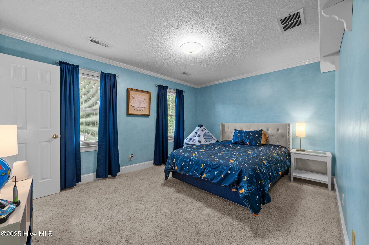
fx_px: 143
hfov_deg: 104.3
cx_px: 184
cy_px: 122
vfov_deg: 81.1
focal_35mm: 14
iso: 250
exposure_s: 1/2.5
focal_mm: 14
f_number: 8
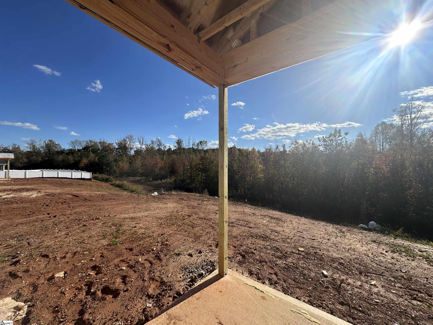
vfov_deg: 85.7
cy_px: 162
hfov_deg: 102.1
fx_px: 175
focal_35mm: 14
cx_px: 216
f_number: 2.2
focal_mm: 2.22
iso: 50
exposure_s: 1/2959
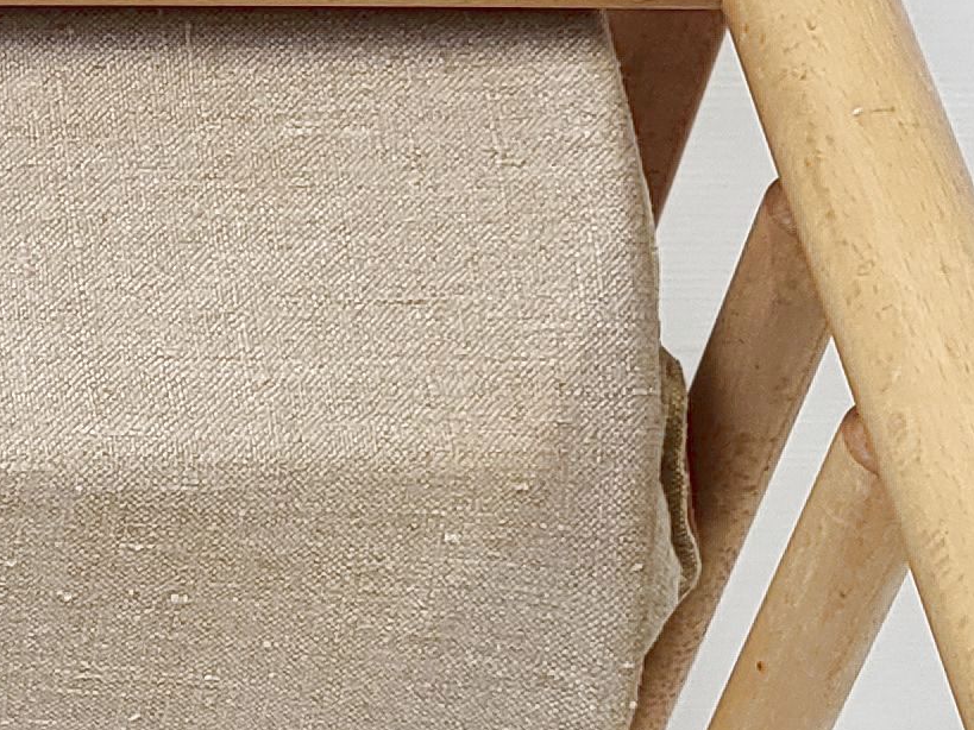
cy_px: 542
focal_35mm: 127
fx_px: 3573
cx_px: -469
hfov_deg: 14.5
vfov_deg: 11.6
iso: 200
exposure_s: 1/100
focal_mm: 4.25
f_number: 1.8
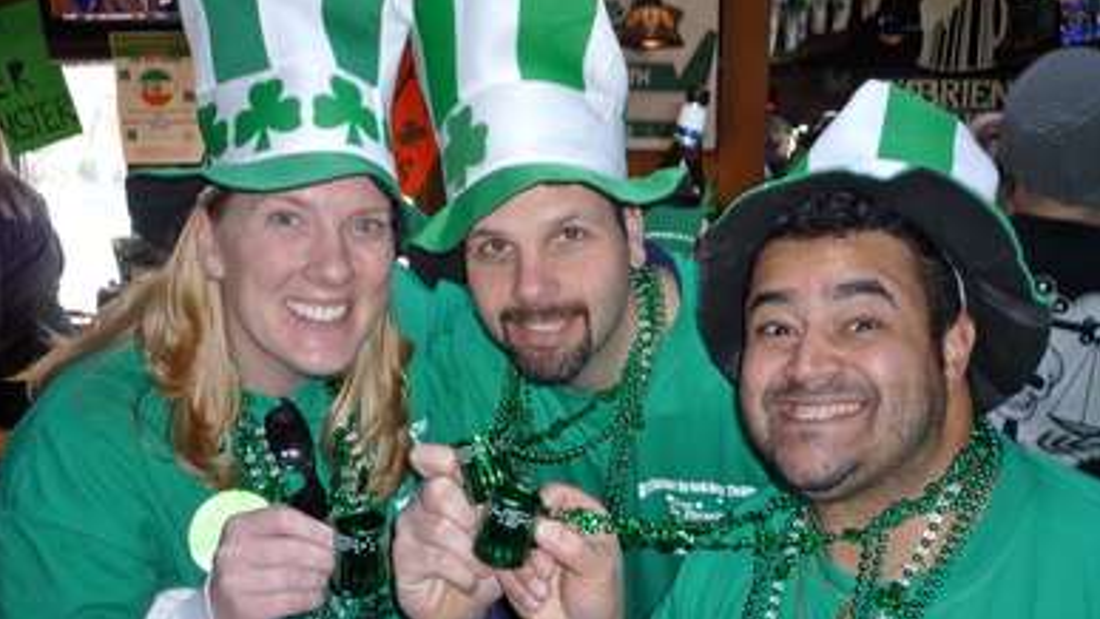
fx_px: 963
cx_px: 547
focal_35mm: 33
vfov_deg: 35.7
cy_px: 314
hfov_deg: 59.5
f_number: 3.3
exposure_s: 1/30
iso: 100
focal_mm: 5.2
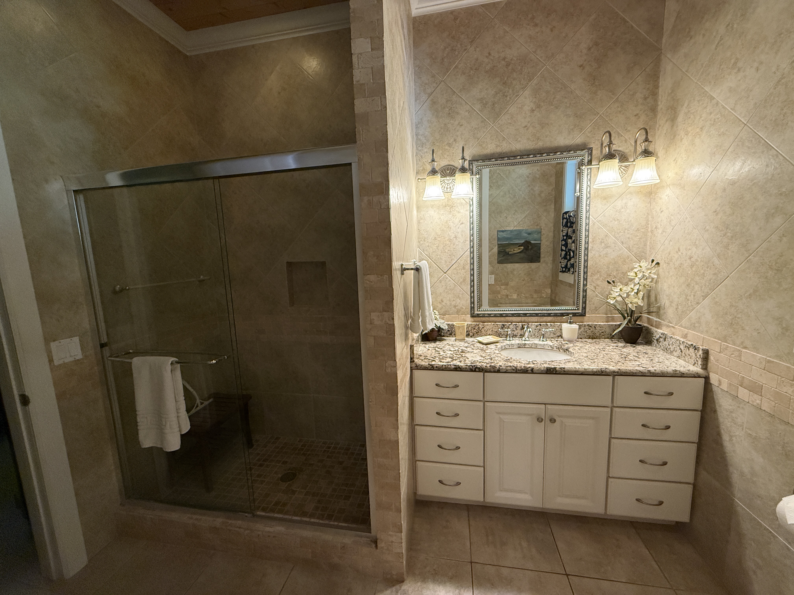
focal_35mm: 14
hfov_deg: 102.1
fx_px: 321
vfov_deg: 85.7
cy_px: 298
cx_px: 397
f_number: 2.2
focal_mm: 2.22
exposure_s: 1/120
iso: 400
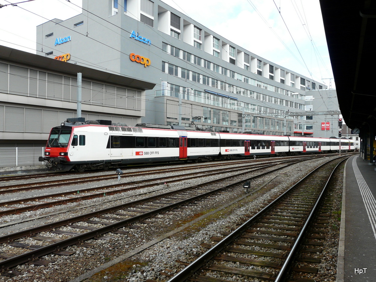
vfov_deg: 44.2
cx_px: 188
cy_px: 141
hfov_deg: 56.8
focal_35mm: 32
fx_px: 348
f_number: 4.5
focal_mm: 5.2
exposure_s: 1/200
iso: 100
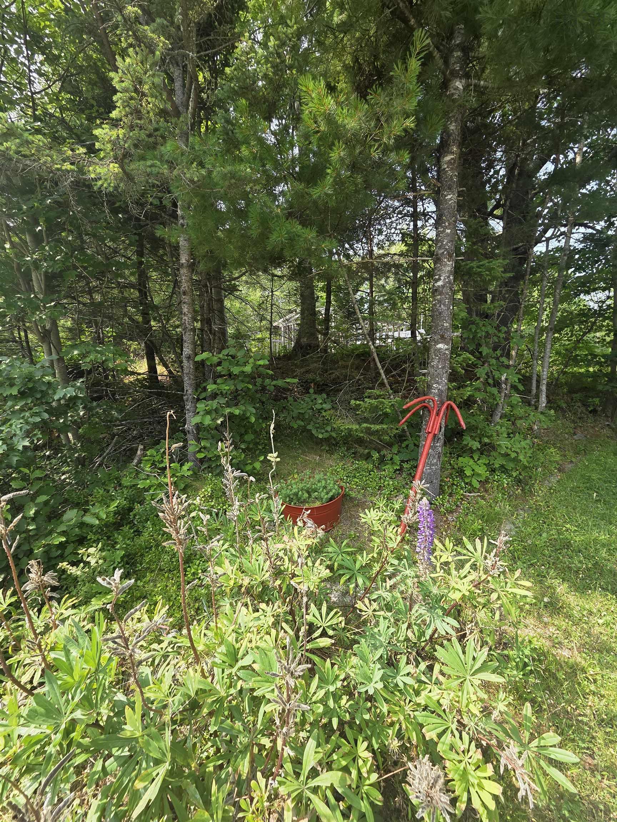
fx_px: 309
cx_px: 308
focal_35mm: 13
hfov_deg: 89.9
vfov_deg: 106.2
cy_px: 411
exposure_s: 1/260
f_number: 2.2
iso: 50
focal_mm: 2.2
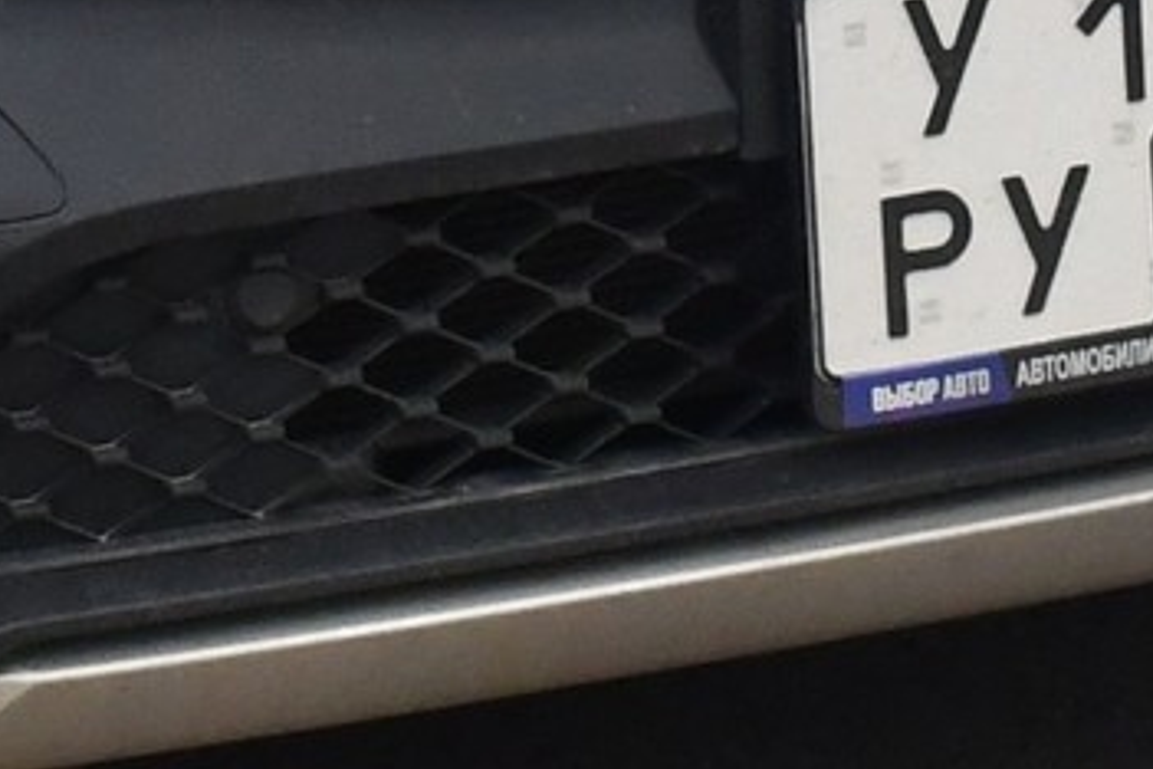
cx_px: 368
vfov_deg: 5.9
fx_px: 7302
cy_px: -769
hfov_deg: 9.0
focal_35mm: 228
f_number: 9
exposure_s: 1/320
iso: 1000
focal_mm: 27
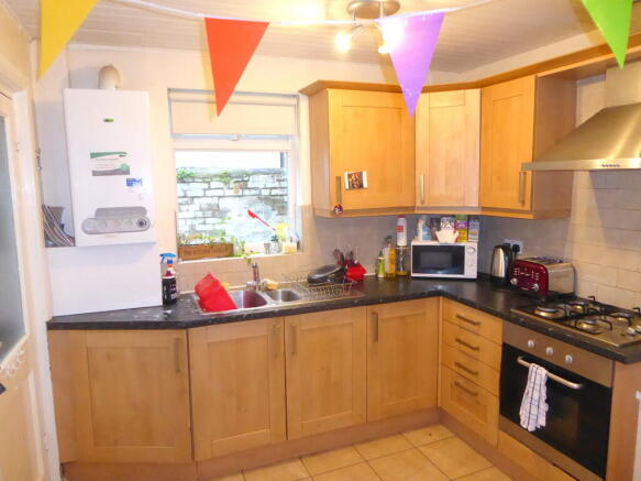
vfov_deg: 54.9
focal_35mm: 25
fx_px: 463
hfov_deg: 69.4
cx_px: 320
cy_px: 240
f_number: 3.3
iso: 800
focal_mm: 4.3
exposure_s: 1/60
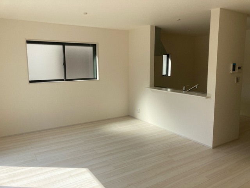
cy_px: 94
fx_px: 202
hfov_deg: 63.4
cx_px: 125
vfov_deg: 49.7
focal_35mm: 28
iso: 20
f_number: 1.8
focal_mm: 3.99
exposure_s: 1/528
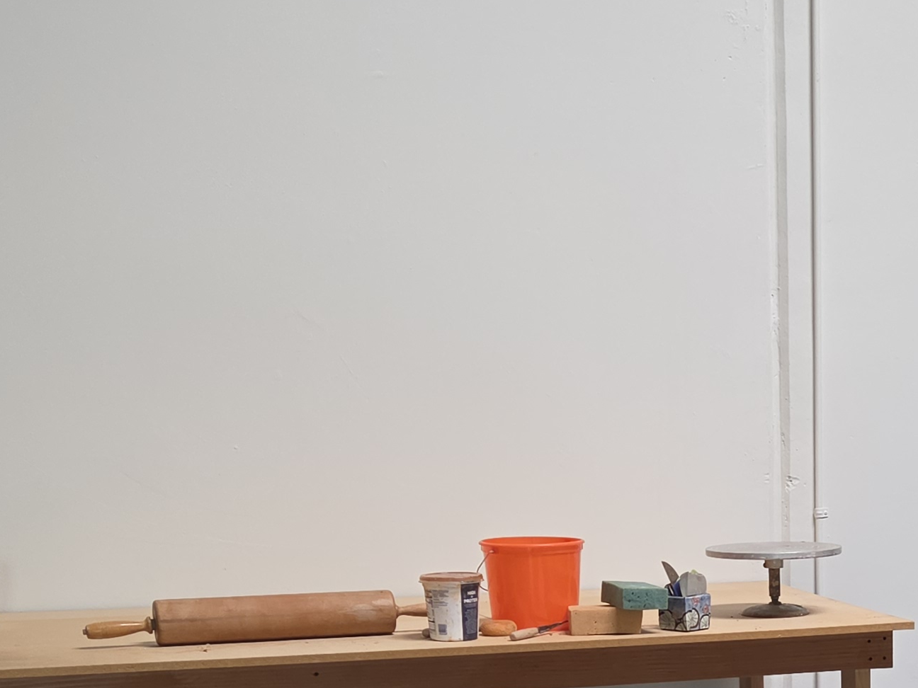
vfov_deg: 19.7
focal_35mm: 71
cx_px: 834
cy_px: 791
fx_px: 1883
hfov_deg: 26.4
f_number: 1.8
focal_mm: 5.4
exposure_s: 1/180
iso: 200
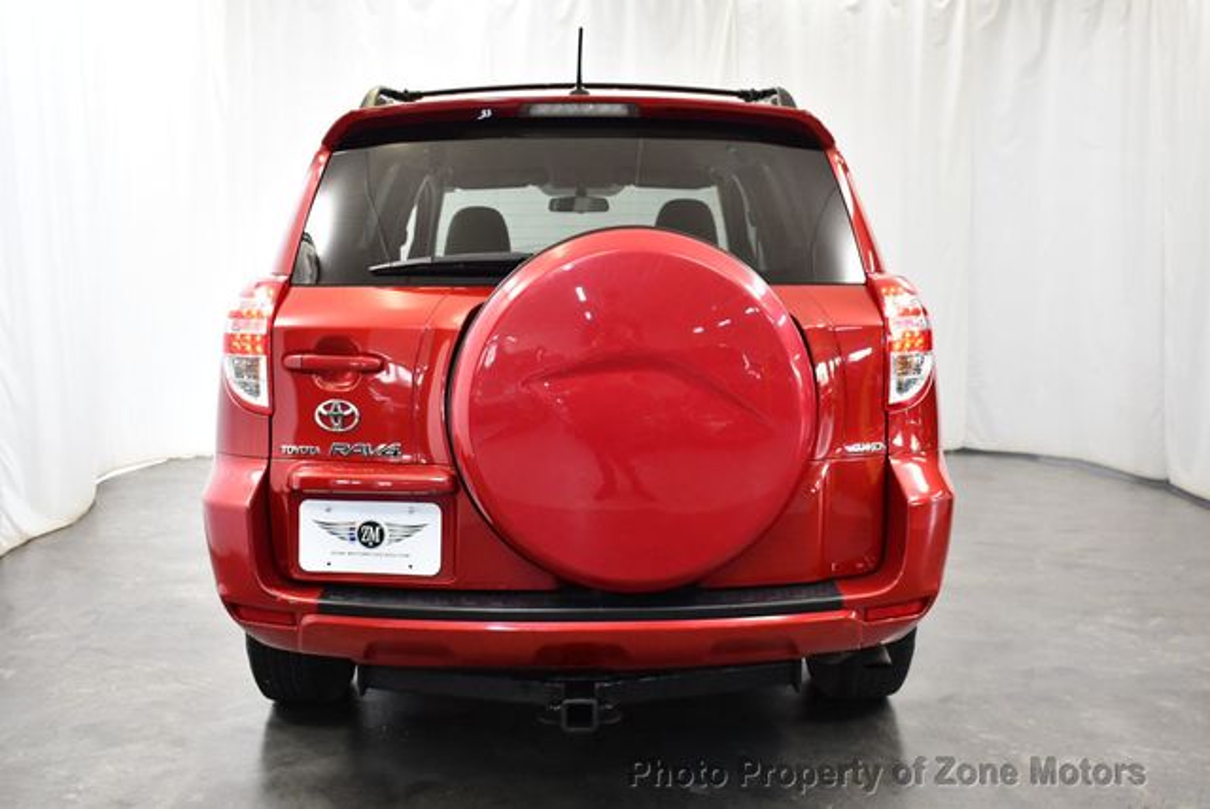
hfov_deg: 53.1
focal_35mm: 36
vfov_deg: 36.9
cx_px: 605
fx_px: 1211
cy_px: 404
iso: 1250
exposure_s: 1/125
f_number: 3.5
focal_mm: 18
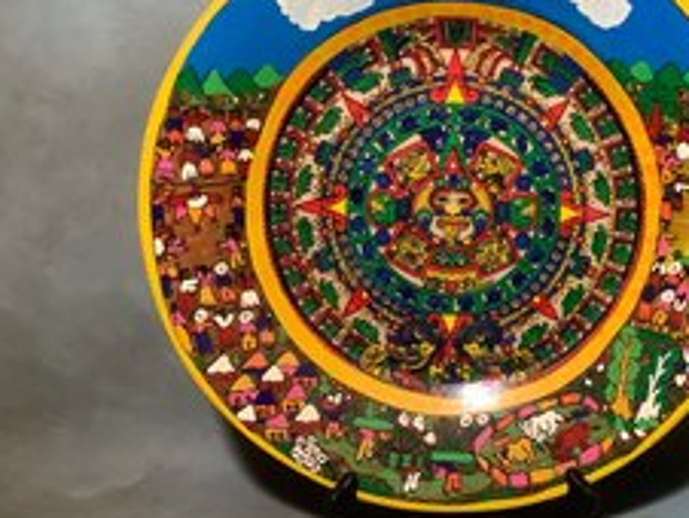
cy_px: 218
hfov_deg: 40.0
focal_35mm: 47
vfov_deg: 30.9
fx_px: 936
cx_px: 444
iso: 400
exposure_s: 1/40
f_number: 2.4
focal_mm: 3.3
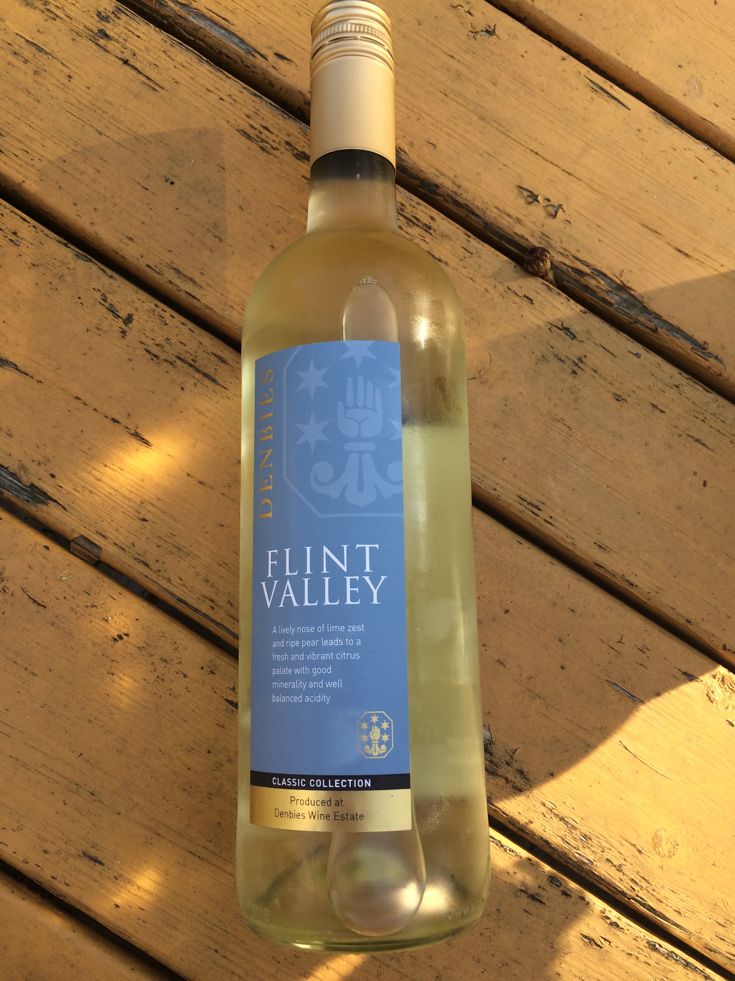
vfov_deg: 61.7
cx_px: 368
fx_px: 821
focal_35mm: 29
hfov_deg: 48.2
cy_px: 490
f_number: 2.2
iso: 32
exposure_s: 1/326
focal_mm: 4.15
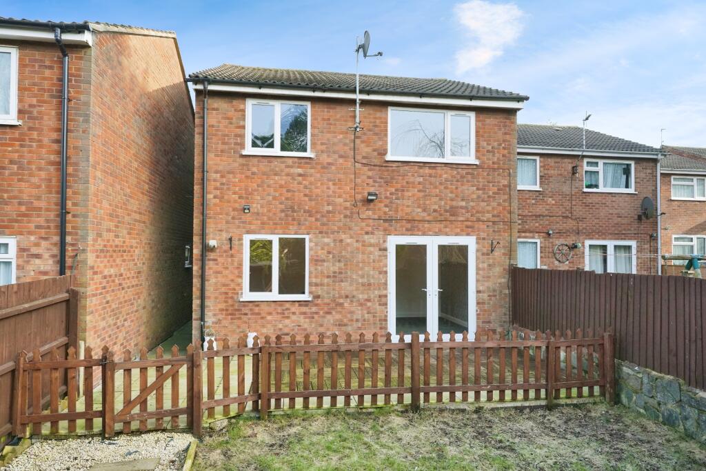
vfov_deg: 57.2
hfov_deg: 78.6
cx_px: 353
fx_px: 431
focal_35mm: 22
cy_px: 236
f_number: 9
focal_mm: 22
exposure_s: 1/800
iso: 2000
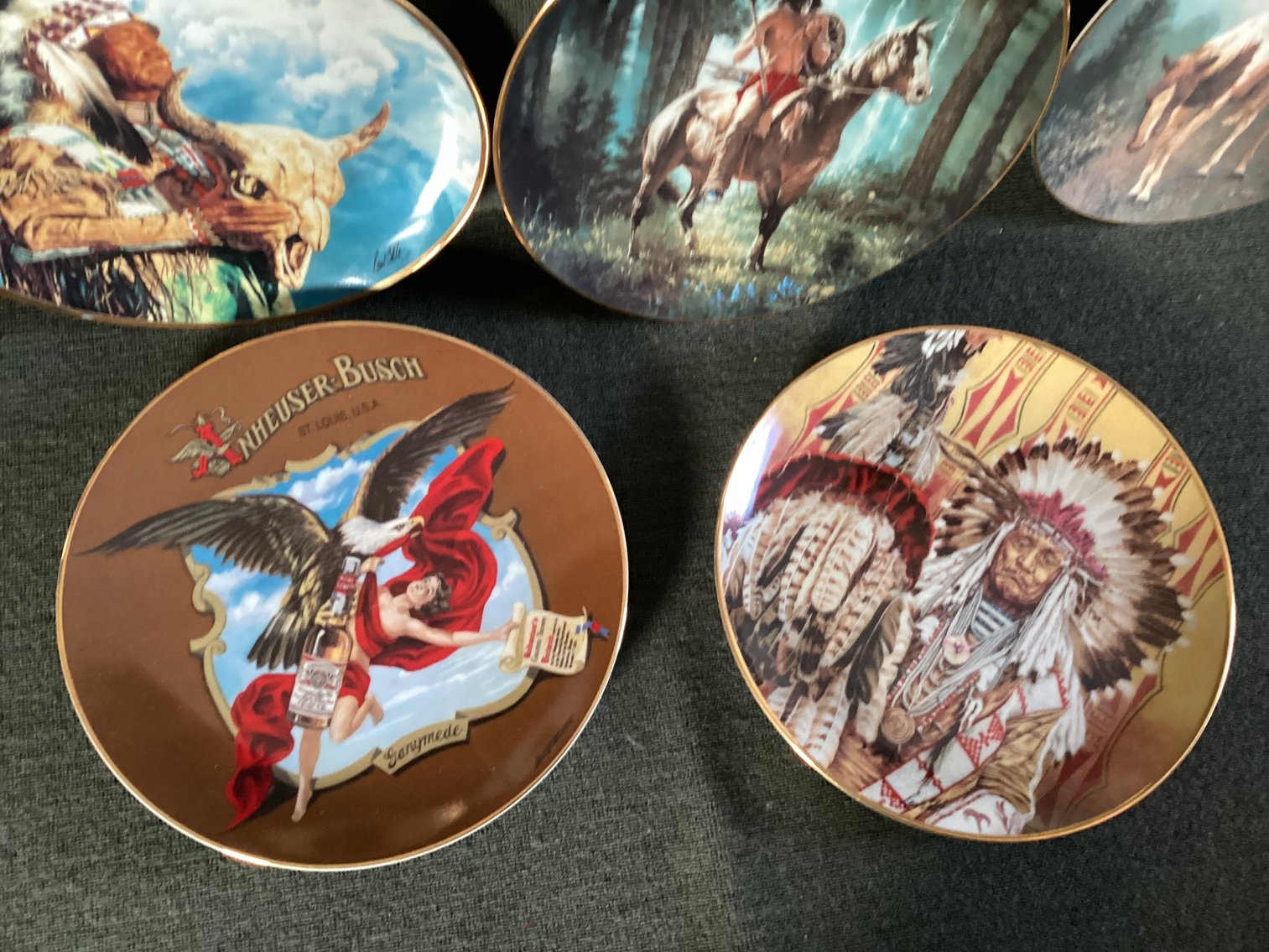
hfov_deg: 58.3
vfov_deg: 45.4
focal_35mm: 31
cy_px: 476
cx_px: 634
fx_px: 1137
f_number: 2.4
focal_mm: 3.3
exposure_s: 1/40
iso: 320
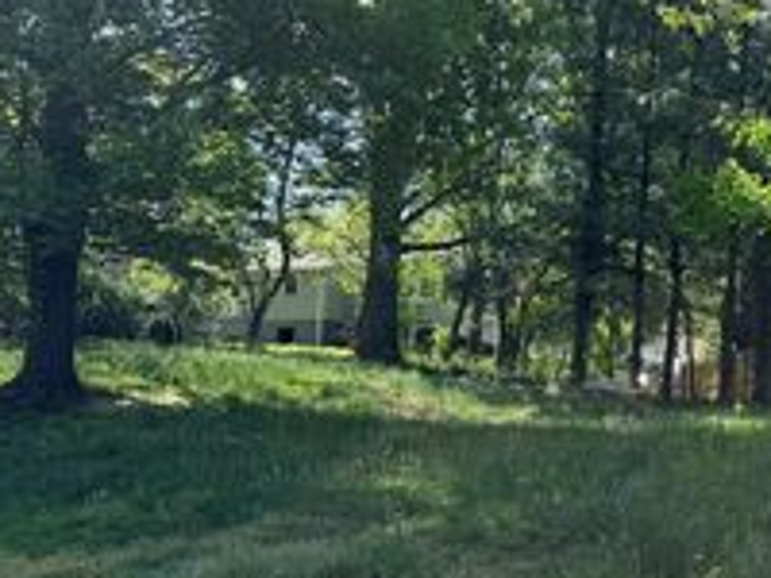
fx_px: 1336
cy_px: 403
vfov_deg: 24.3
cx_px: 794
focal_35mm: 60
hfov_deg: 29.7
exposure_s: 1/1192
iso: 80
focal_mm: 6.76
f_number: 1.78
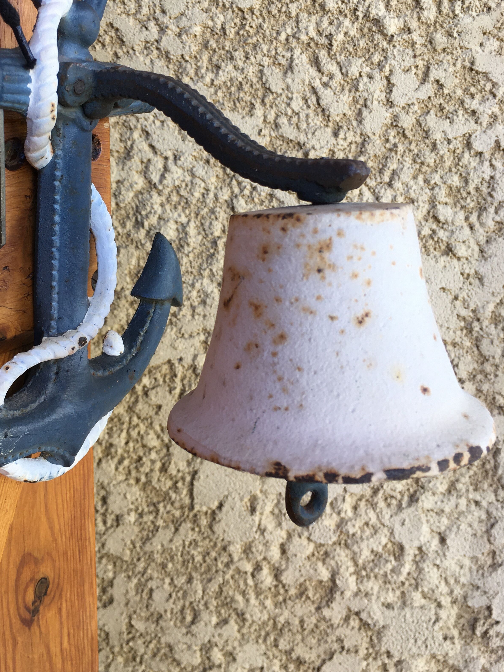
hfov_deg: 38.4
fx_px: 718
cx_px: 187
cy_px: 281
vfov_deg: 49.9
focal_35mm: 37
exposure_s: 1/50
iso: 32
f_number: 2.2
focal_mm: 4.15
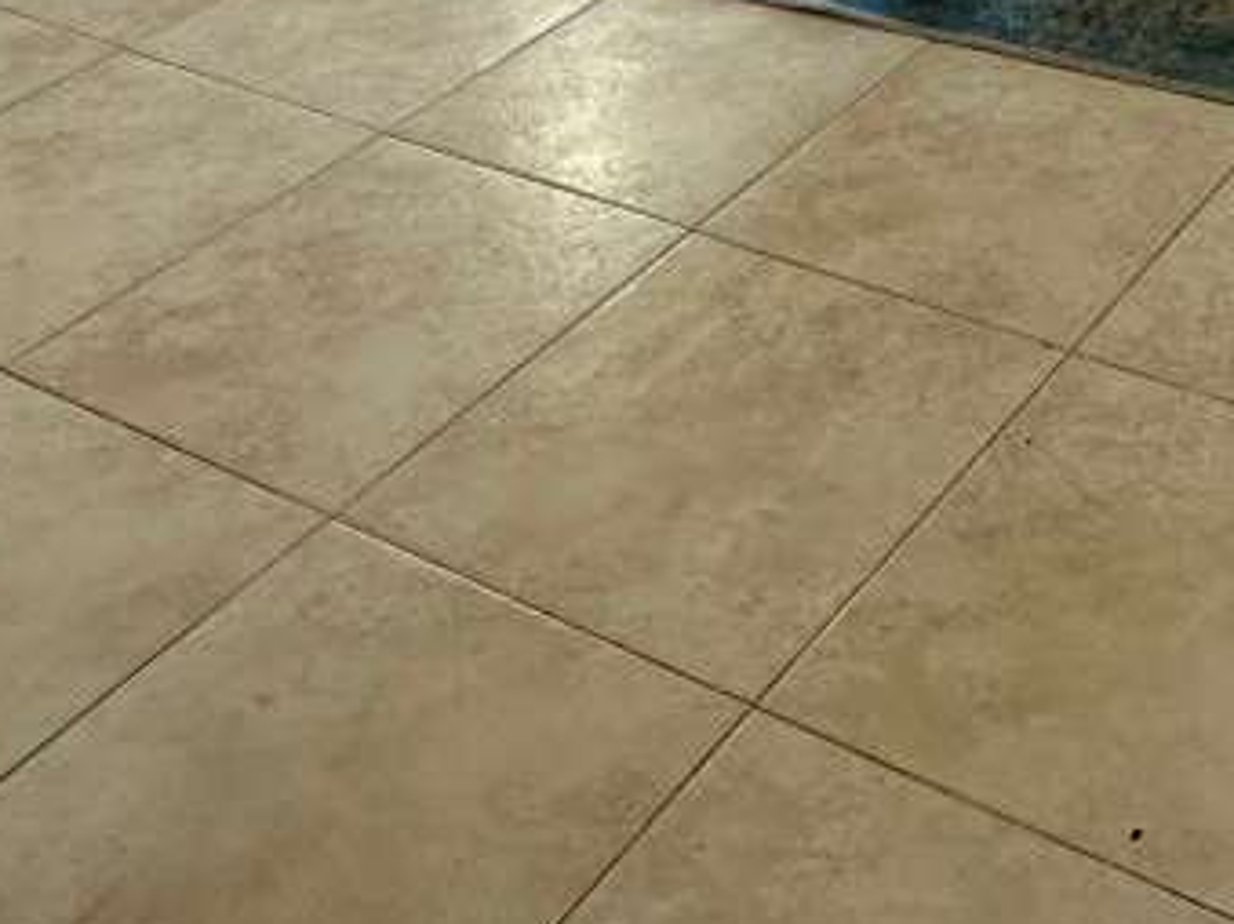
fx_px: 2209
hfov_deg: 29.6
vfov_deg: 16.5
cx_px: 1168
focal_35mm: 62
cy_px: -1024
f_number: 2.2
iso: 160
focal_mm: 2.22
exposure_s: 1/100
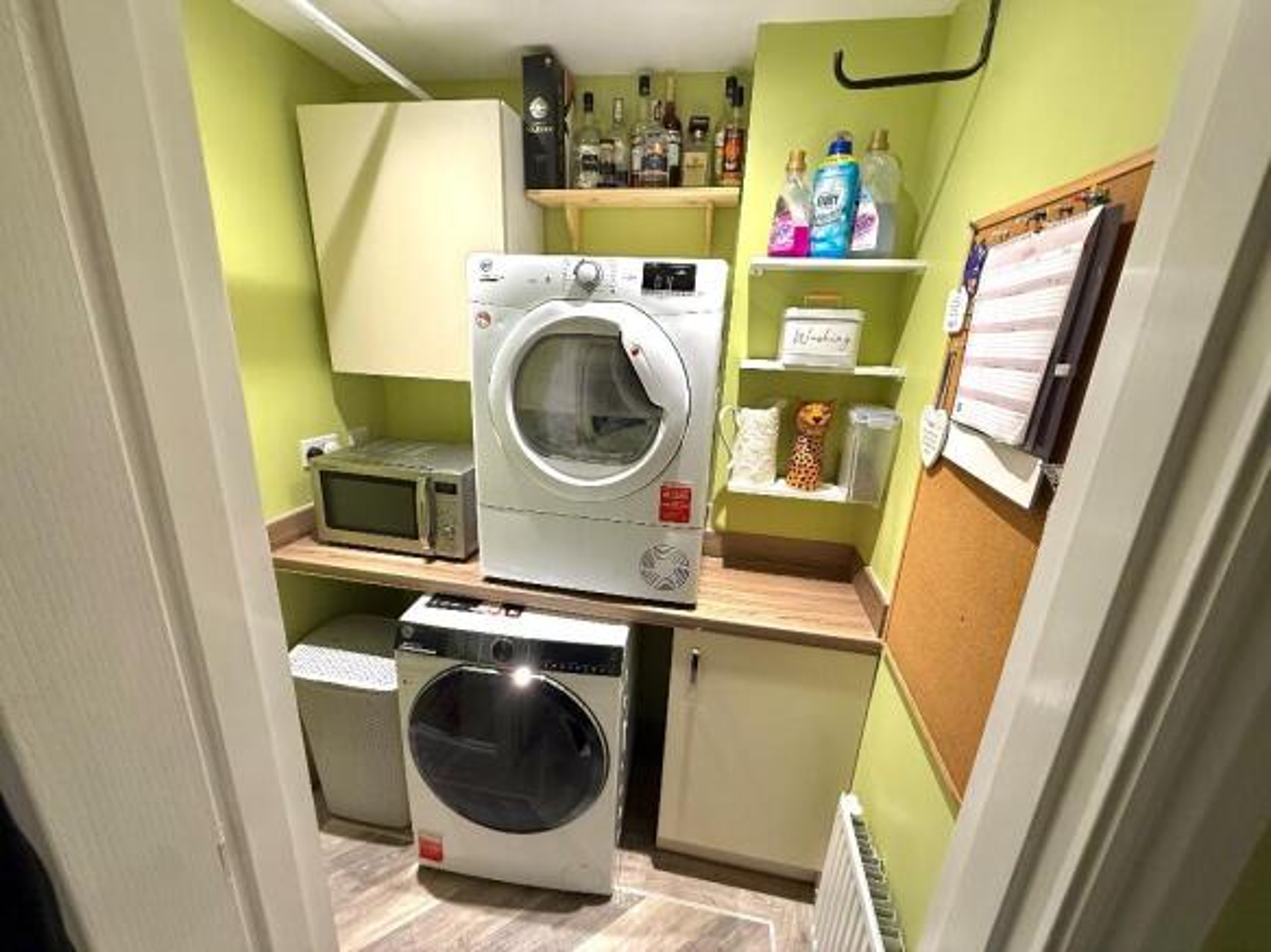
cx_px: 636
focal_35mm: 14
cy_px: 476
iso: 250
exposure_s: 1/50
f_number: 2.2
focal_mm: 2.22
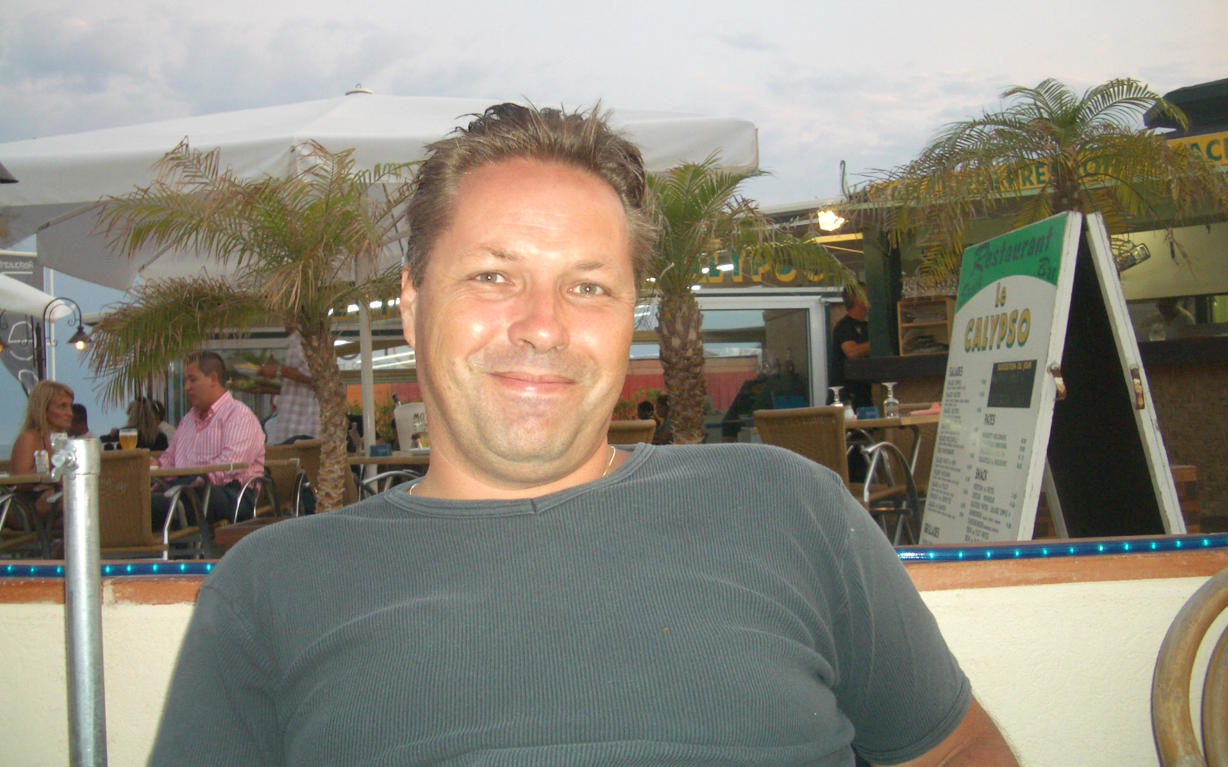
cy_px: 345
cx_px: 608
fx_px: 1272
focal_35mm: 38
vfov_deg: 33.5
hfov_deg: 51.5
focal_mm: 5.8
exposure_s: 1/60
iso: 100
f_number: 2.6
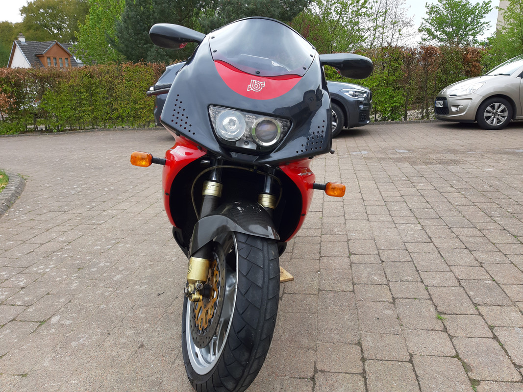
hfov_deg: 65.3
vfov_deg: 51.3
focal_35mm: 27
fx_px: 408
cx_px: 262
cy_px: 196
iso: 40
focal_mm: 3.93
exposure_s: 1/324
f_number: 1.7
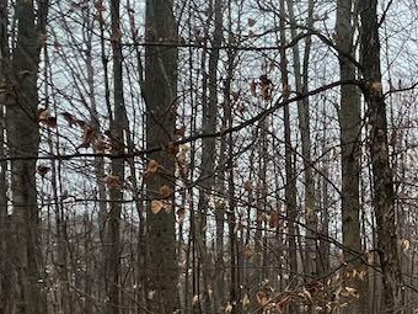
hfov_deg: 25.7
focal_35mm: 49
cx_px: 665
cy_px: 312
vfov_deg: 28.0
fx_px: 592
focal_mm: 1.57
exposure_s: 1/89
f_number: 1.8
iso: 250
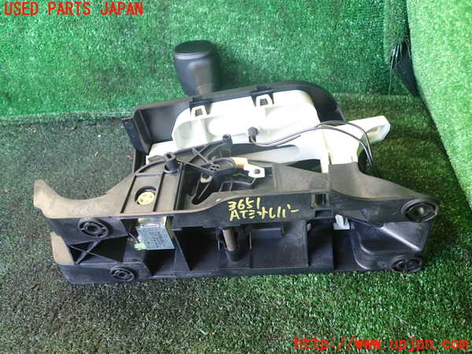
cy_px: 177
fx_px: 409
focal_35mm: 30
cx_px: 236
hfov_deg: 60.0
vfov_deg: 46.8
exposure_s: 1/40
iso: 200
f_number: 2.3
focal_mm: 5.4
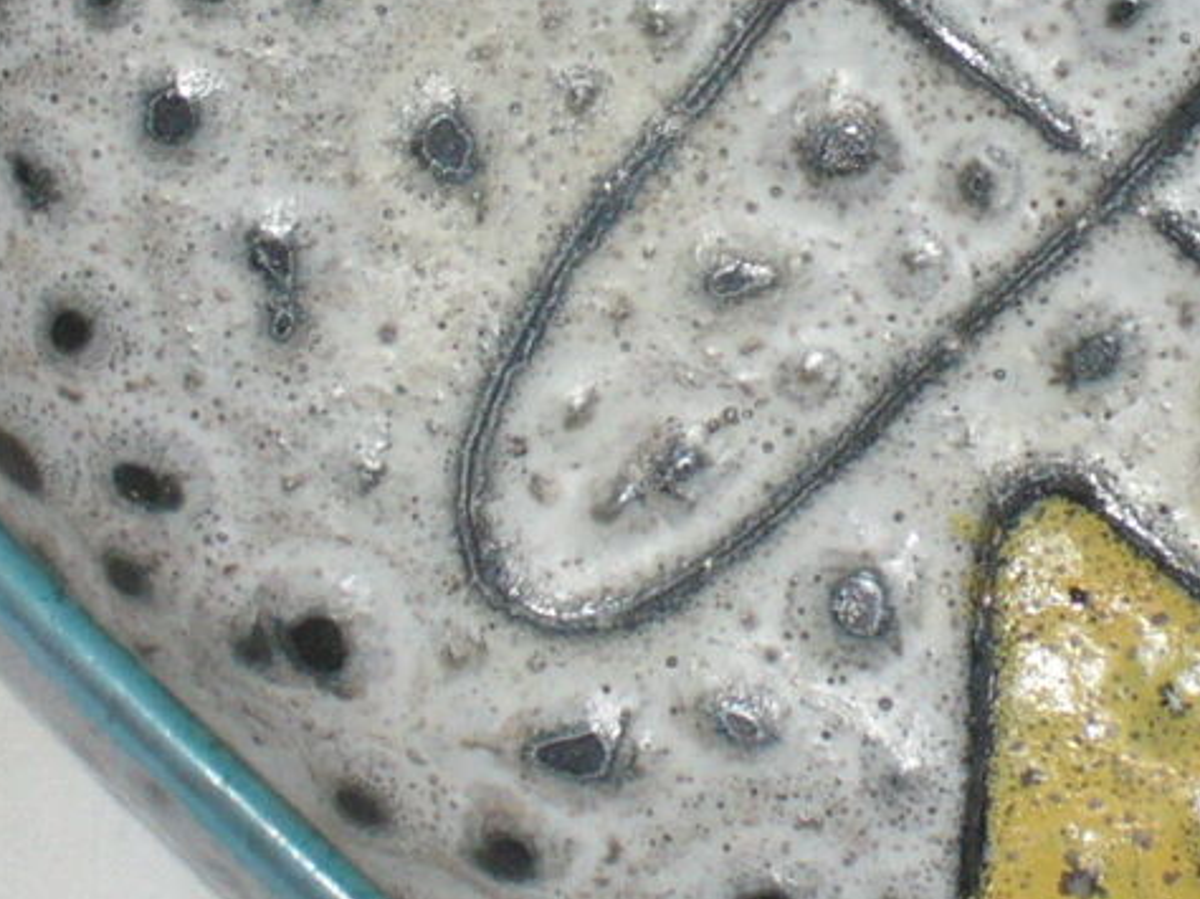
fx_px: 5544
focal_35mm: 160
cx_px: 959
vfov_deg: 9.2
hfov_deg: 12.3
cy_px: -94
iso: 100
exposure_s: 1/30
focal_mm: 6.1
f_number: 2.8
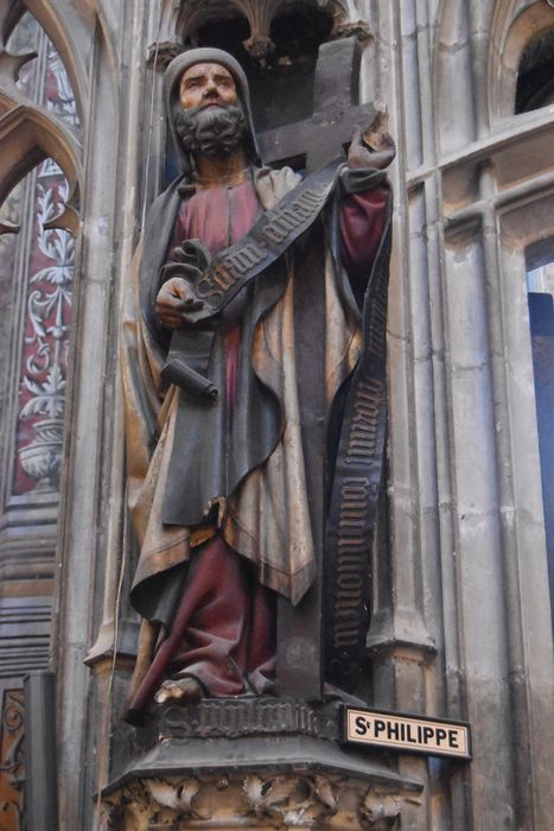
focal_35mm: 60
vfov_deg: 33.4
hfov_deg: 22.6
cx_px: 277
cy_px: 416
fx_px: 1384
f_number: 5
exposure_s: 1/30
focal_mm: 40
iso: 12800
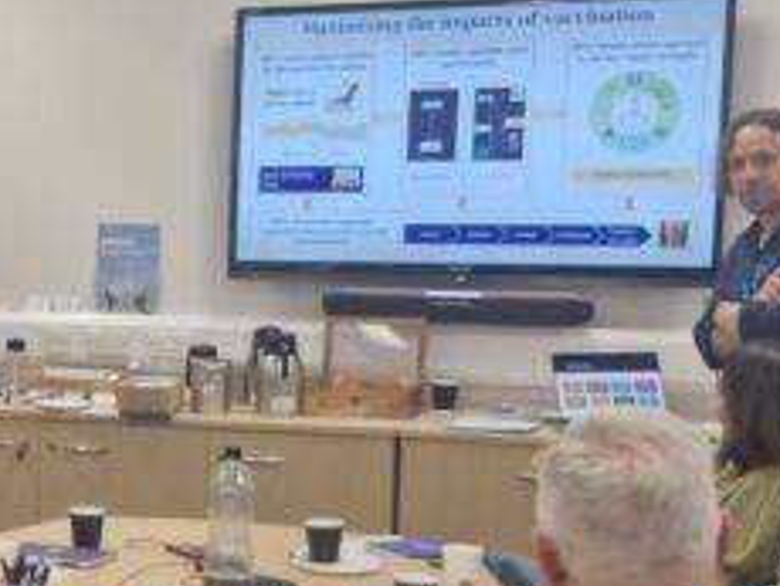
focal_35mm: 80
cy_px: 406
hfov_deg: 22.3
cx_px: -176
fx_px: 1805
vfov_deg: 18.4
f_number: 1.8
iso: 125
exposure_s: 1/100
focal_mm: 5.54
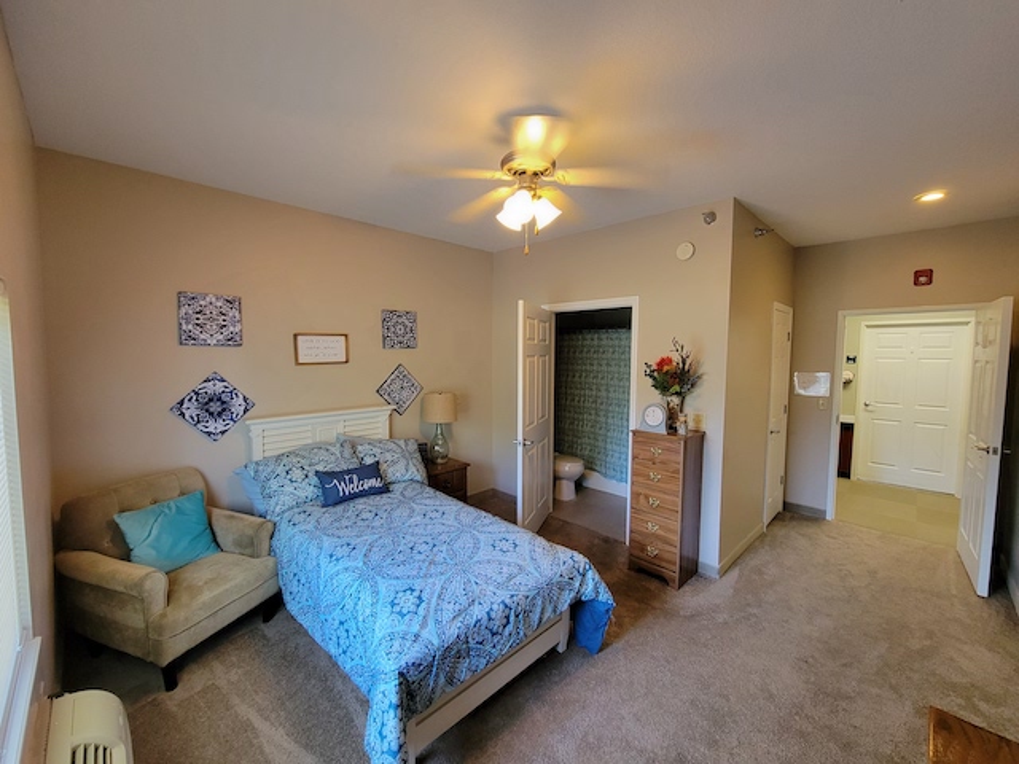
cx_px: 510
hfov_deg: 106.2
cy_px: 382
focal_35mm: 13
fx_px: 383
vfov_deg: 89.9
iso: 320
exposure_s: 1/60
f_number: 2.2
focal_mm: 2.2
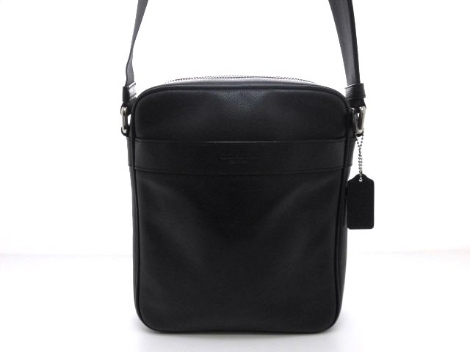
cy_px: 176
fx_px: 516
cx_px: 235
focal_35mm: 38
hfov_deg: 49.0
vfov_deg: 37.7
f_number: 3.7
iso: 160
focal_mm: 6.77
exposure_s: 1/60
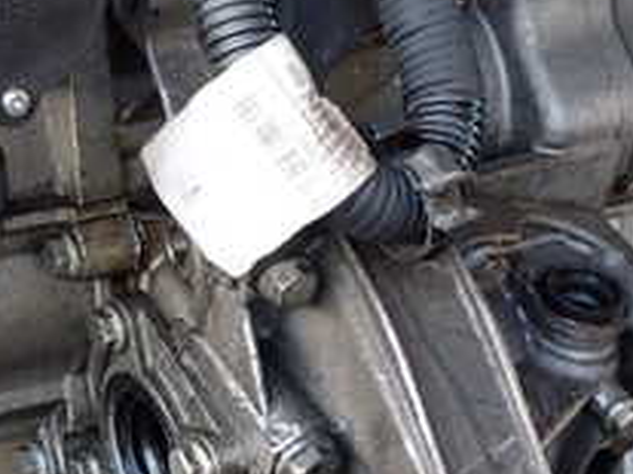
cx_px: -49
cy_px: 174
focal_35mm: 87
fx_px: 1590
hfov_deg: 21.5
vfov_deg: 16.9
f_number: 2.3
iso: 200
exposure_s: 1/80
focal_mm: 5.4
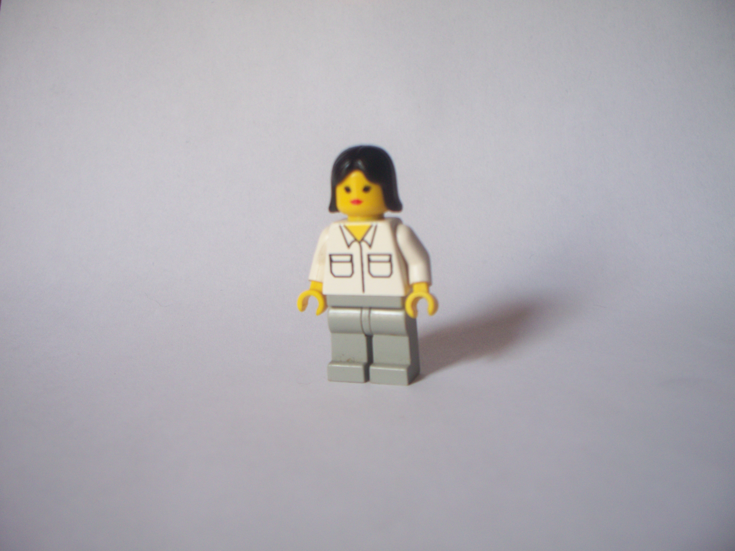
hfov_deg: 52.6
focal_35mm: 35
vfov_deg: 40.7
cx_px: 368
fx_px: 743
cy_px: 276
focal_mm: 7.54
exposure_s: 1/30
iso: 125
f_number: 2.8
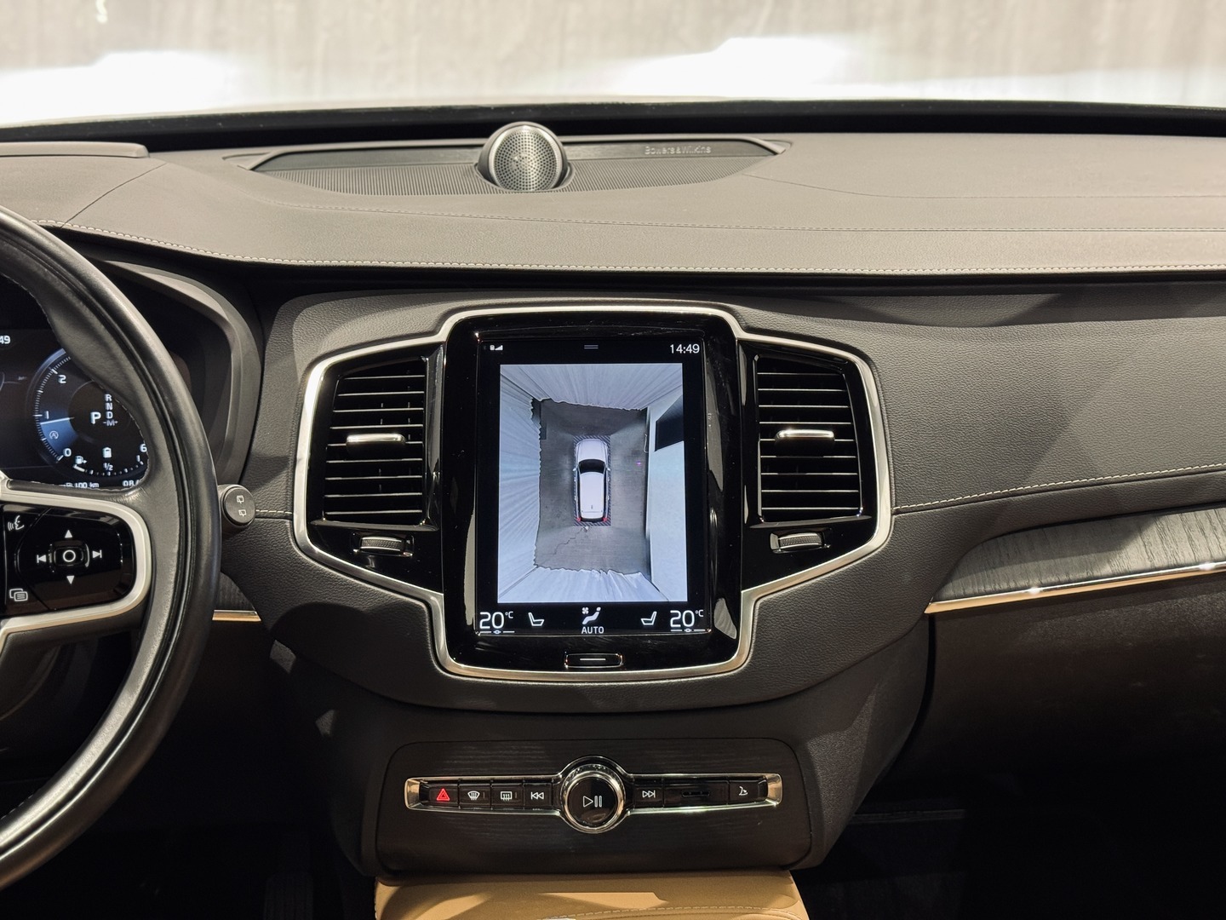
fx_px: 1700
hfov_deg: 39.7
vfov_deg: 30.3
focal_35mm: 48
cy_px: 460
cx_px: 613
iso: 200
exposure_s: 1/33
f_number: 1.78
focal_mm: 6.76
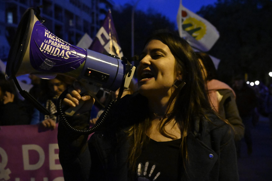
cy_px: 90
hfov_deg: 27.0
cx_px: 136
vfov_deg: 18.2
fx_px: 567
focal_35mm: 75
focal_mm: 50
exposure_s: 1/200
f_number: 6.3
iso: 10000
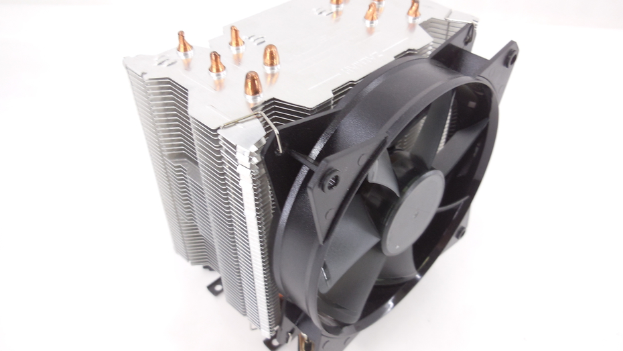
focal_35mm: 30
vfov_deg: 38.9
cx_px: 334
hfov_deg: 64.2
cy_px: 174
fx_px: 496
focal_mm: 4.5
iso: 125
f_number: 3.1
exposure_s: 1/25
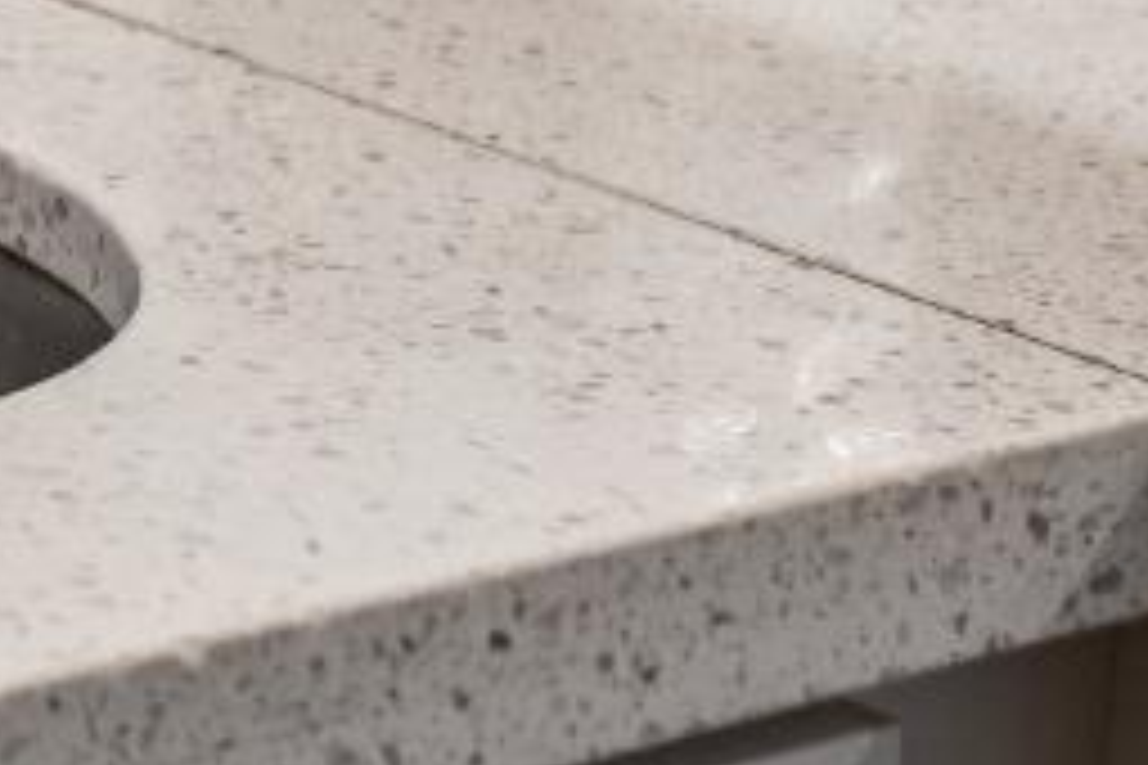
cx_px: -1702
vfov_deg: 6.9
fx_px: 6186
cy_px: -504
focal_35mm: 194
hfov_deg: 9.4
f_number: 3.5
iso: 100
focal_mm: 33
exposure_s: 1/100
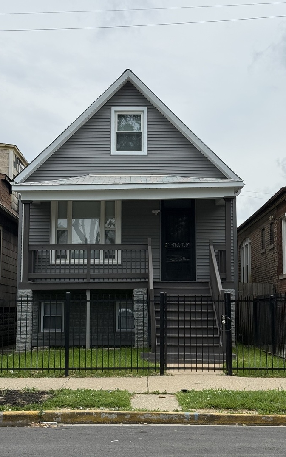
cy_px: 228
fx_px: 636
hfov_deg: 25.3
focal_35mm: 51
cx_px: 150
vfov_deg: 39.6
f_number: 1.78
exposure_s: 1/4098
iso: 64
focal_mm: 6.76
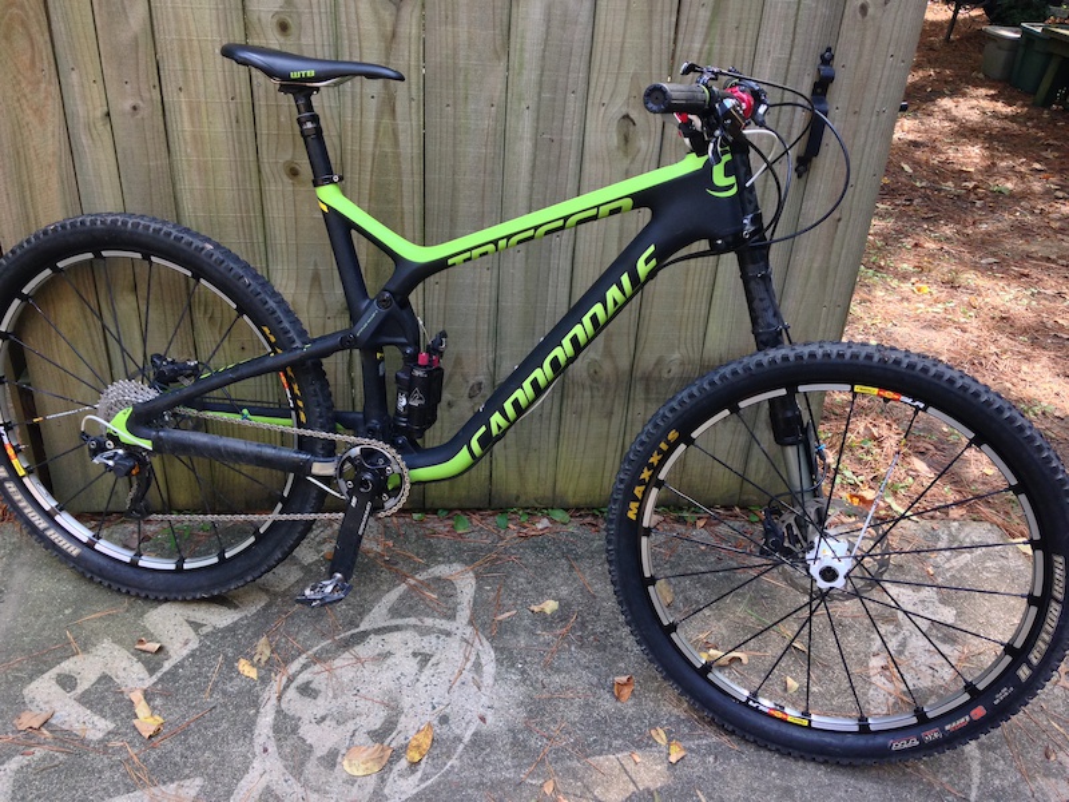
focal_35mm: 33
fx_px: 1019
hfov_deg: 55.4
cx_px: 534
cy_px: 401
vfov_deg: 42.9
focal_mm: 4.12
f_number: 2.4
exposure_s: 1/120
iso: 80
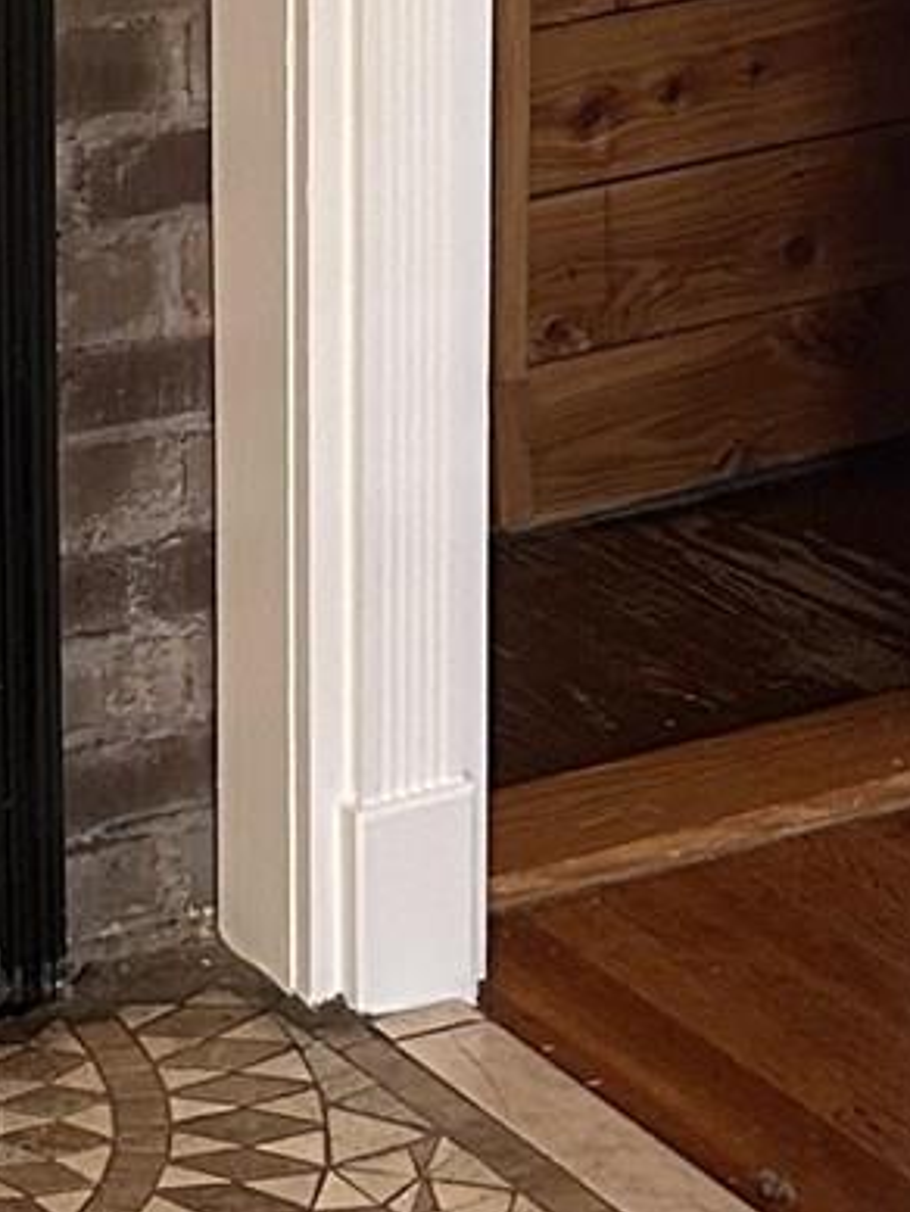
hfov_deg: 9.6
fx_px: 5395
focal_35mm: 154
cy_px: -159
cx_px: 131
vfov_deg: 12.6
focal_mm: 5.7
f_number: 1.5
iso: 320
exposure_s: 1/60
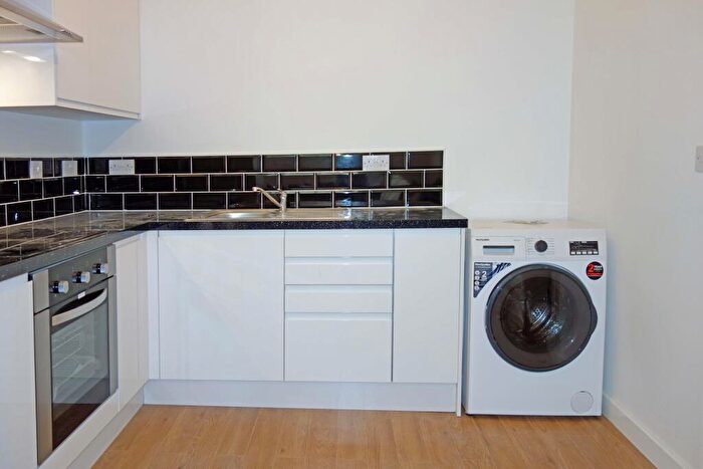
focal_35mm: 28
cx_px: 352
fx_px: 547
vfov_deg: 46.4
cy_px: 234
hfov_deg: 65.5
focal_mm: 10.4
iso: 125
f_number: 1.8
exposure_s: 1/30
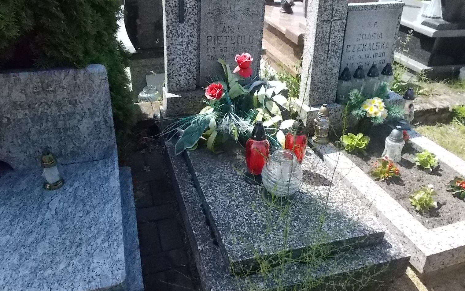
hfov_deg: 64.6
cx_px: 240
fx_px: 367
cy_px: 125
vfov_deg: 43.0
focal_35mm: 29
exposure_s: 1/320
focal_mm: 4.6
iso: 400
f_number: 8
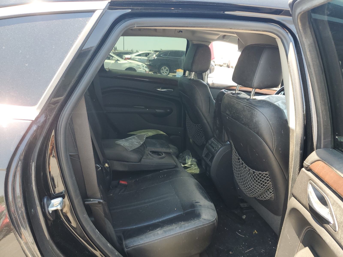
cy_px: 128
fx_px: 258
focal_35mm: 26
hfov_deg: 67.3
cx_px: 172
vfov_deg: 53.1
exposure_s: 1/175
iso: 50
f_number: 1.5
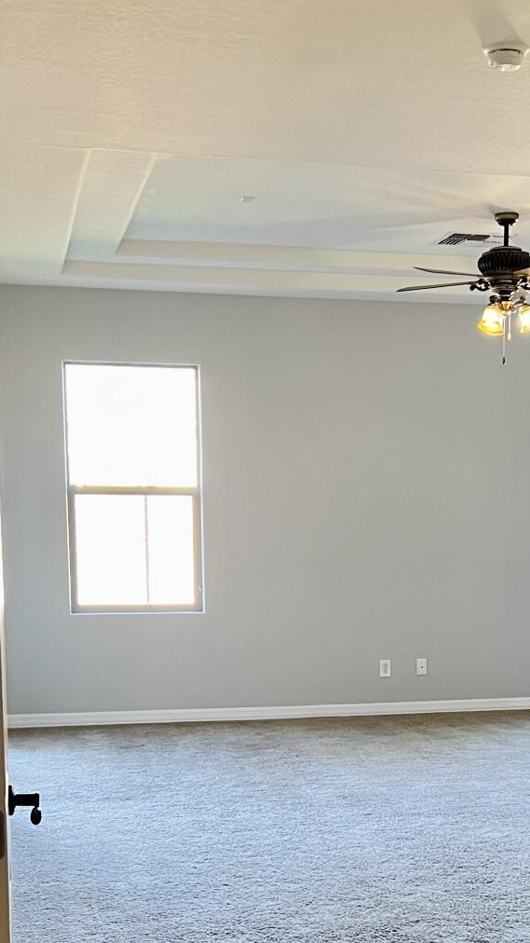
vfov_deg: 36.4
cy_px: 704
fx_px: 1400
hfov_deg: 21.3
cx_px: 392
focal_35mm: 56
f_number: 1.5
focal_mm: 5.7
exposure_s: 1/60
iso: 125
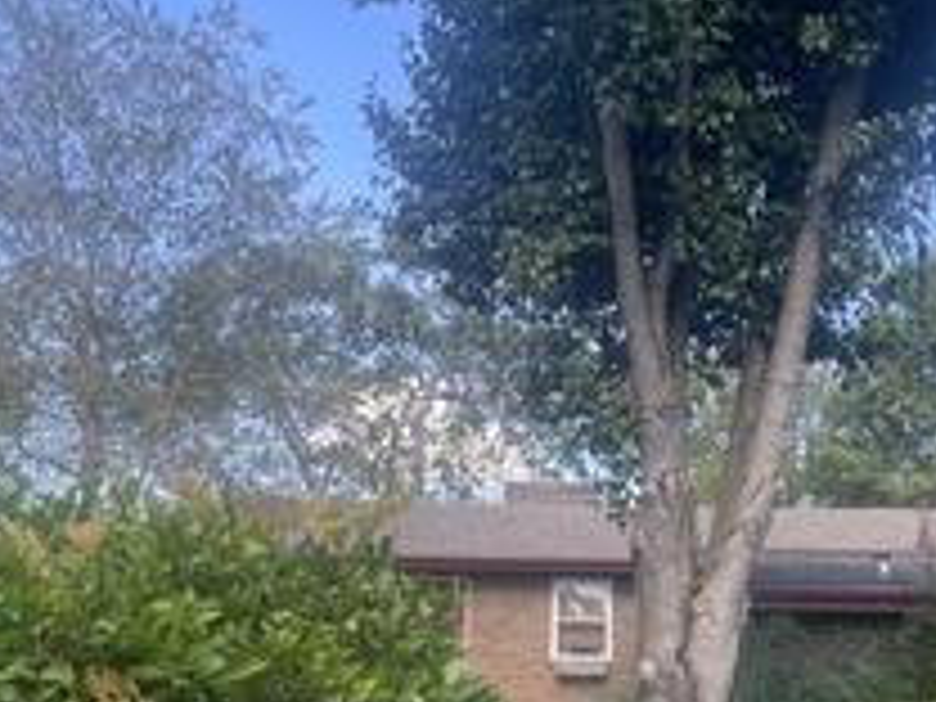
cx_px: 734
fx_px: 1352
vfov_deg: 27.7
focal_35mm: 50
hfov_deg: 37.0
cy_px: 668
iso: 32
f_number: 1.6
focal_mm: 4.2
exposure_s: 1/375
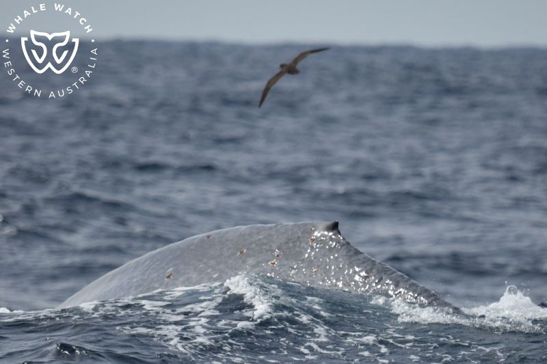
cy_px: 182
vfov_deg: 2.3
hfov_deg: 3.4
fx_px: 9114
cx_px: 274
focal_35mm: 600
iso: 900
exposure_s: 1/8000
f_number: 6.3
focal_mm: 600
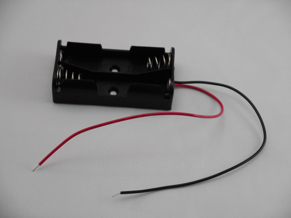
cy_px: 109
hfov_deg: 19.3
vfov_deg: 14.5
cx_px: 146
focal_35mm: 102
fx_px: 857
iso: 360
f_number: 5.8
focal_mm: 18.2
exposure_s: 1/60
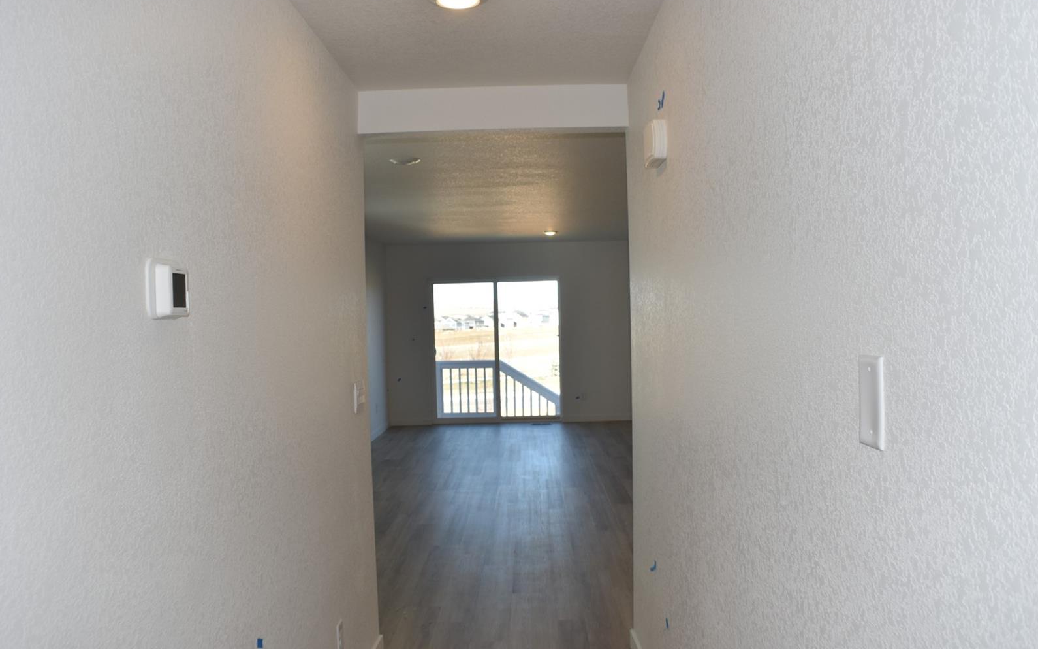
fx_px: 1131
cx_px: 517
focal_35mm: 40
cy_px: 328
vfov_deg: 32.0
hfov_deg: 49.3
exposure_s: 1/125
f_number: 5.6
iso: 200
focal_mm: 26
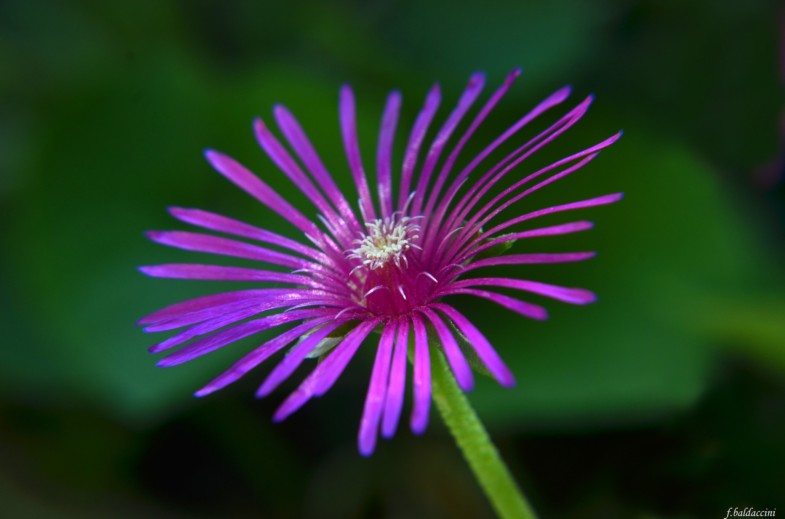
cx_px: 392
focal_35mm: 158
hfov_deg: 13.1
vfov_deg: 8.7
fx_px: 3427
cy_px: 260
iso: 125
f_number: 10
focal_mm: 105
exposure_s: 1/160
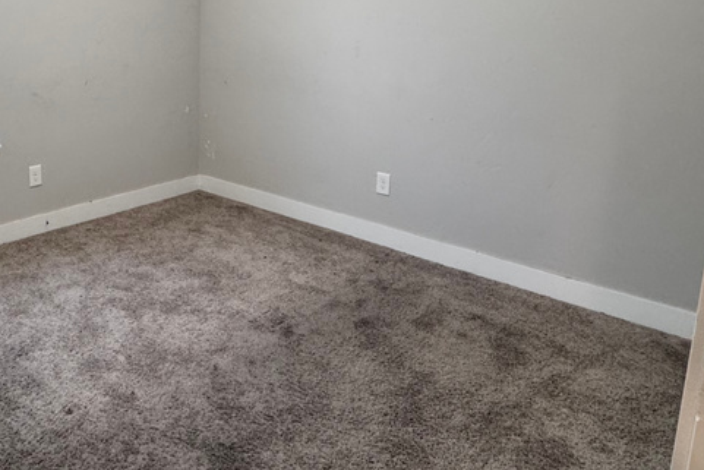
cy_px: 122
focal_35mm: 31
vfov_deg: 41.2
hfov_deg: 57.2
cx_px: 176
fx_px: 606
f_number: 2.2
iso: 320
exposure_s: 1/60
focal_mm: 2.22
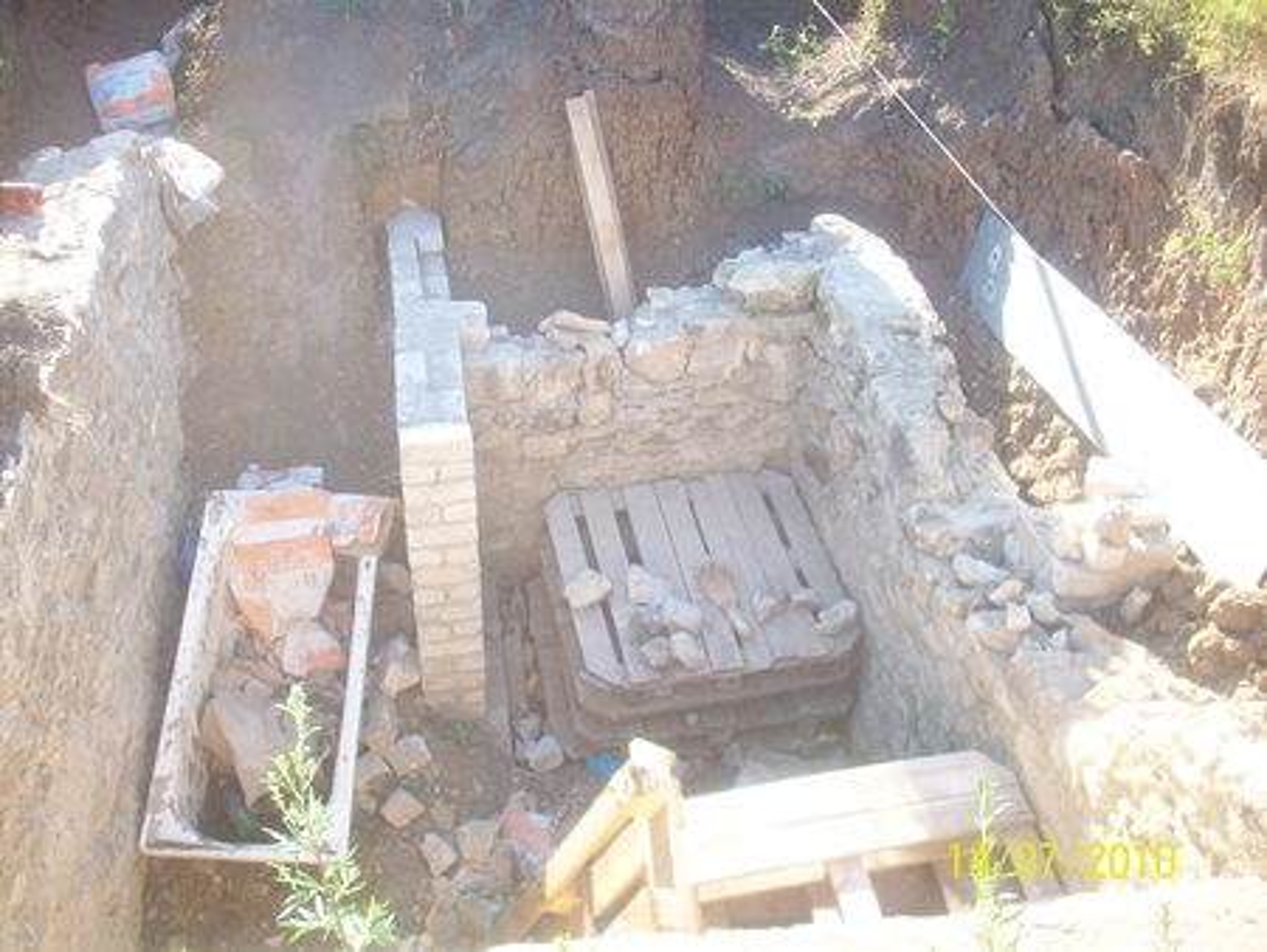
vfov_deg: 38.7
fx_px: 1355
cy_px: 476
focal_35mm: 37
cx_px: 634
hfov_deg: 50.1
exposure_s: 1/94.3
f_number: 2.8
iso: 80
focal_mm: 6.2
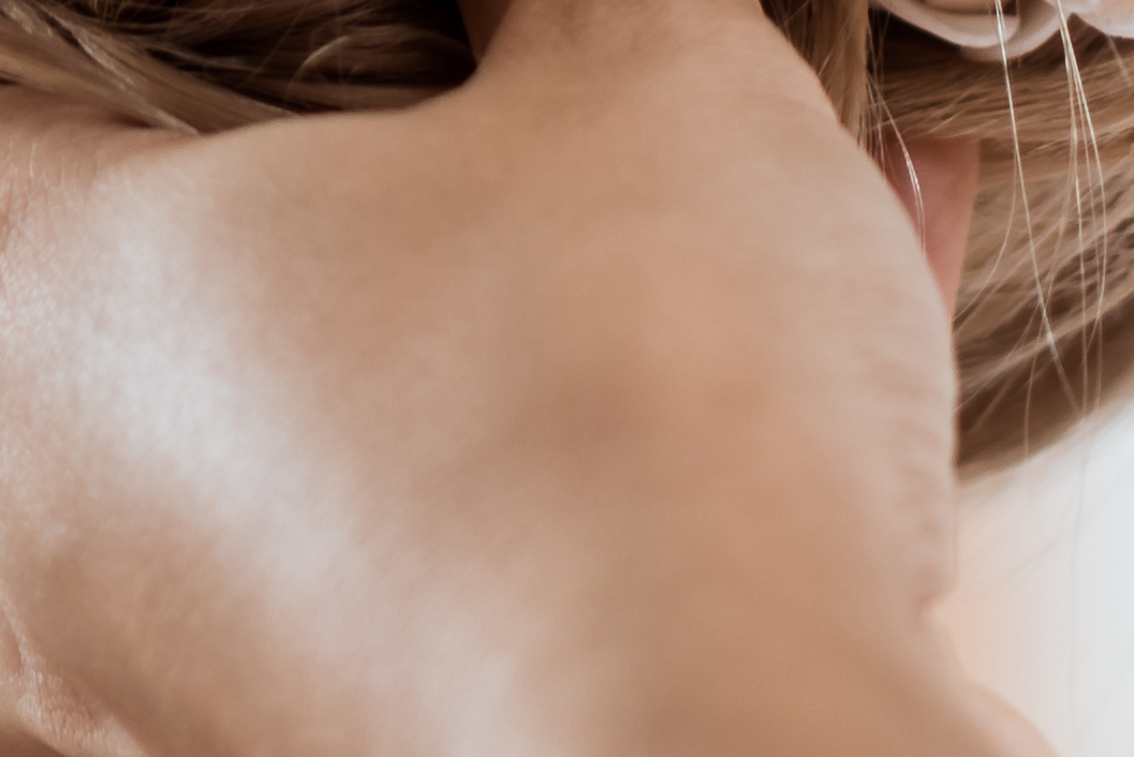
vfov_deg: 1.9
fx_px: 23038
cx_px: 725
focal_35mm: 731
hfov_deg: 2.8
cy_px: -648
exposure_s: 1/200
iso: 100
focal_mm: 105
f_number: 3
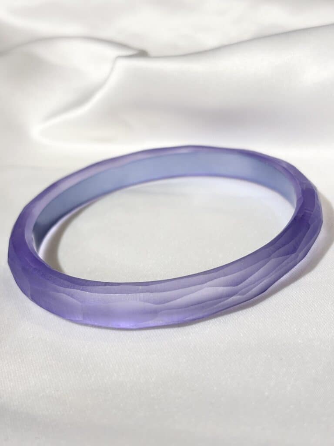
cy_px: 223
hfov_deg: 28.0
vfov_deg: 36.8
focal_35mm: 52
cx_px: 167
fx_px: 669
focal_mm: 5.96
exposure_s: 1/299
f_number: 1.6
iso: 32
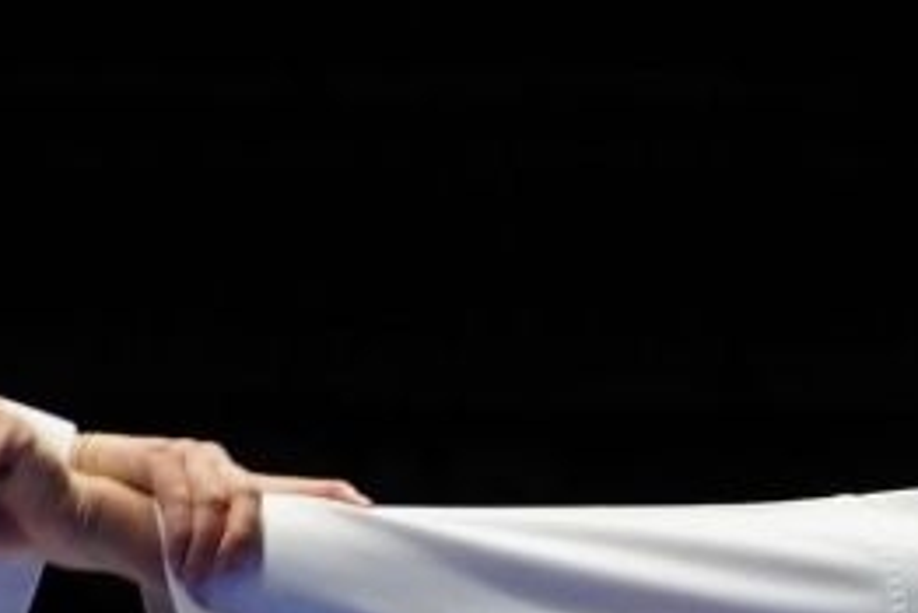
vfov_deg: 1.9
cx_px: -529
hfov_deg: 2.8
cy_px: 1345
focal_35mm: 742
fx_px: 18931
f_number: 2.8
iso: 640
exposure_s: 1/200
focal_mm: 72
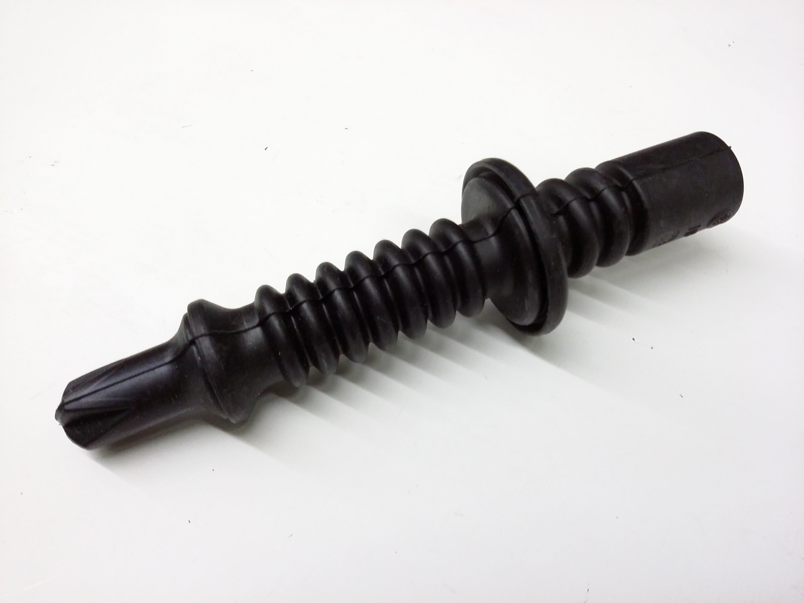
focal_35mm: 32
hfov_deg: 56.8
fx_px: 743
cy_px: 302
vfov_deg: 44.2
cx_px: 402
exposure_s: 1/15
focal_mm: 3.4
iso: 160
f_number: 2.4
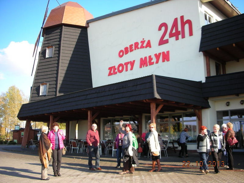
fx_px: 247
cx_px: 122
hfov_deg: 52.6
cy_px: 92
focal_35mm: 35
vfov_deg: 40.7
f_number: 3
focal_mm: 5.8
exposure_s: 1/194
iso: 50
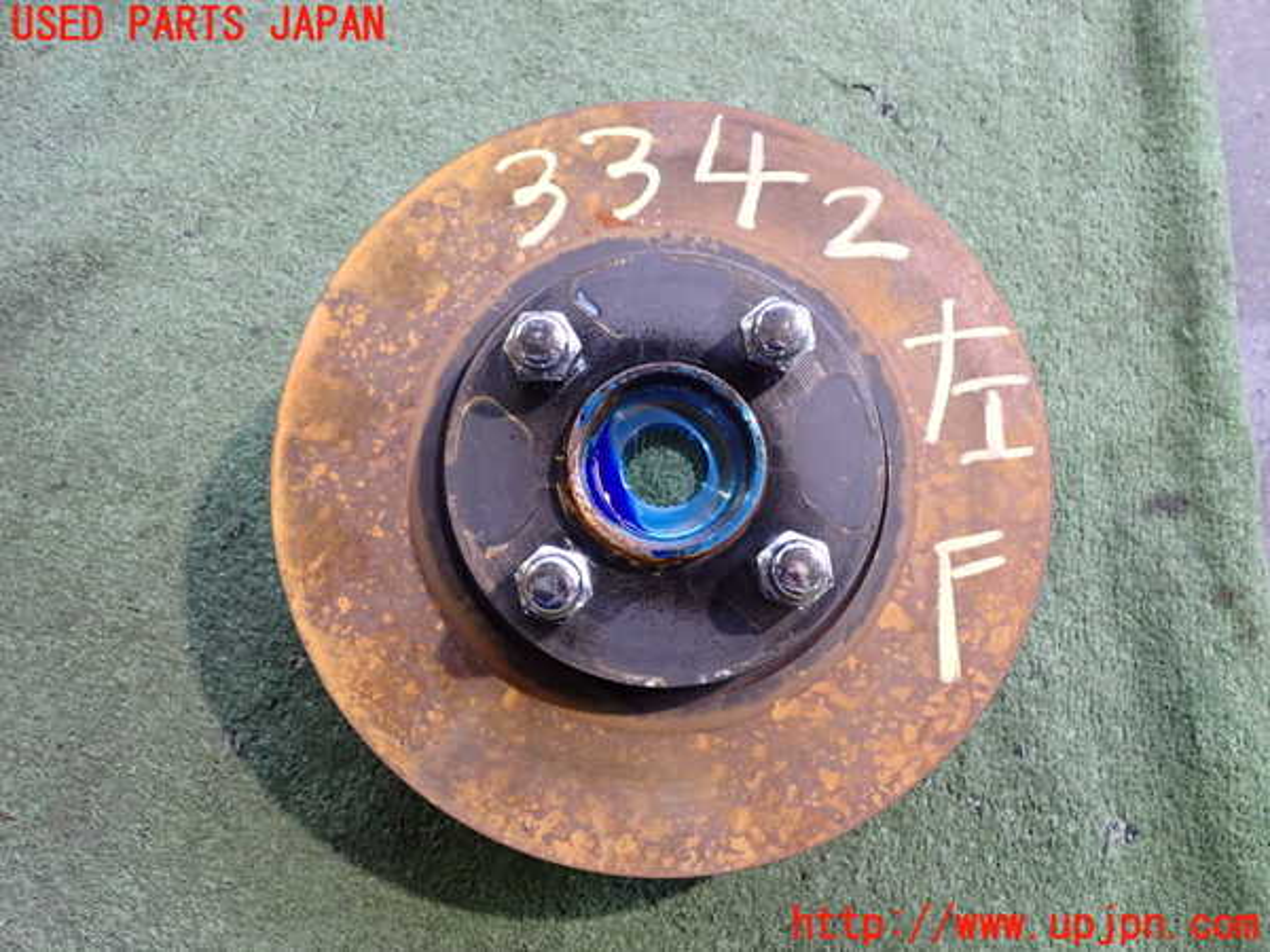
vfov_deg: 46.8
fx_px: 1101
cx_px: 635
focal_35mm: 30
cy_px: 476
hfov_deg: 60.0
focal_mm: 5.4
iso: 500
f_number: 2.3
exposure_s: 1/30
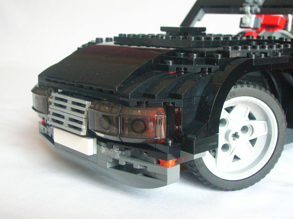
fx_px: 423
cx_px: 146
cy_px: 110
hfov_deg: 38.2
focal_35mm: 50
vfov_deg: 29.1
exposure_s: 1/4.2
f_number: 3.3
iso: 200
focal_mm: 8.4
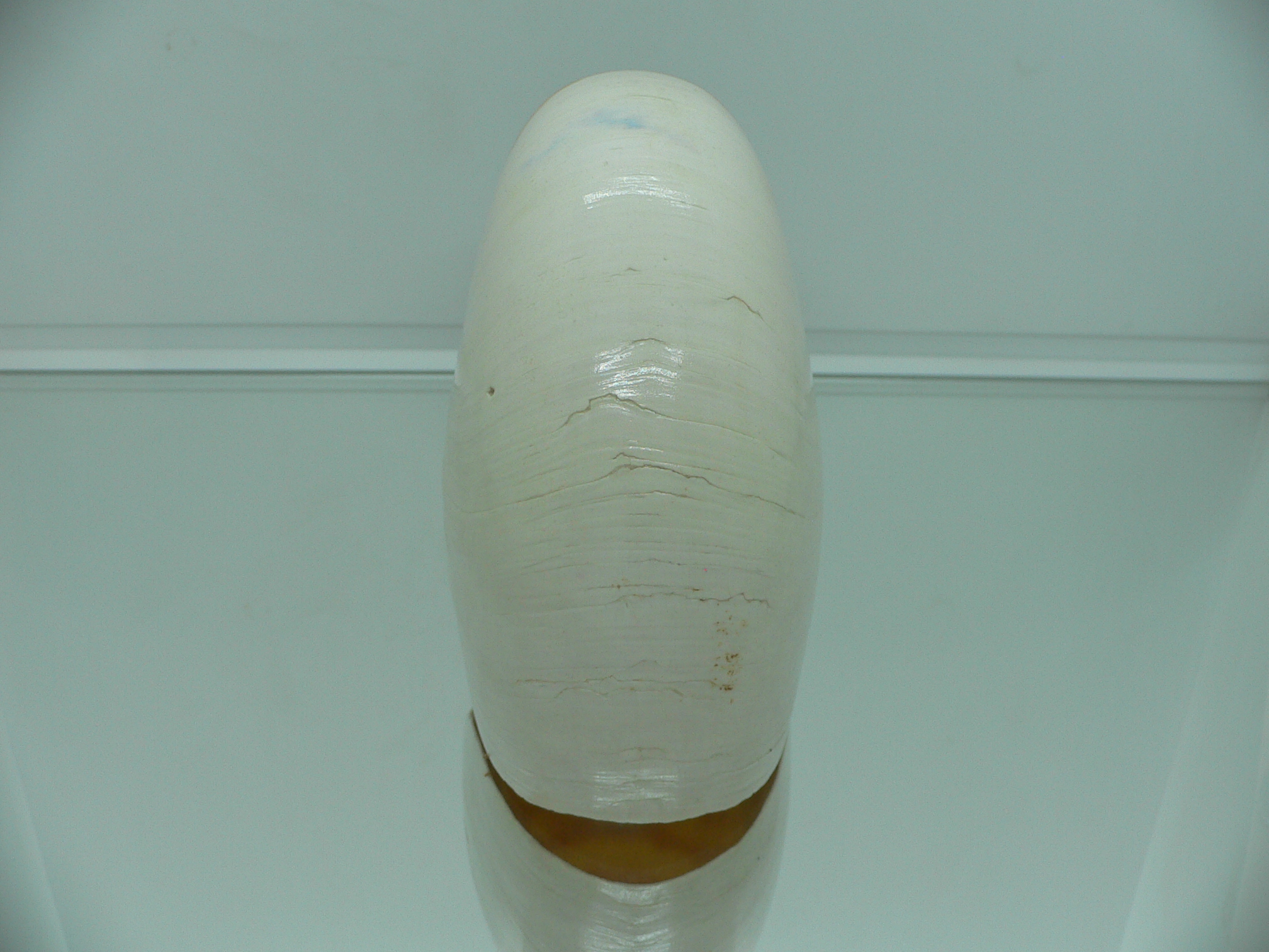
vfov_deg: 40.7
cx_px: 634
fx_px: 1283
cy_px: 476
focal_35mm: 35
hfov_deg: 52.6
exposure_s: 1/60
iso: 80
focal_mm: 4.6
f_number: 2.8
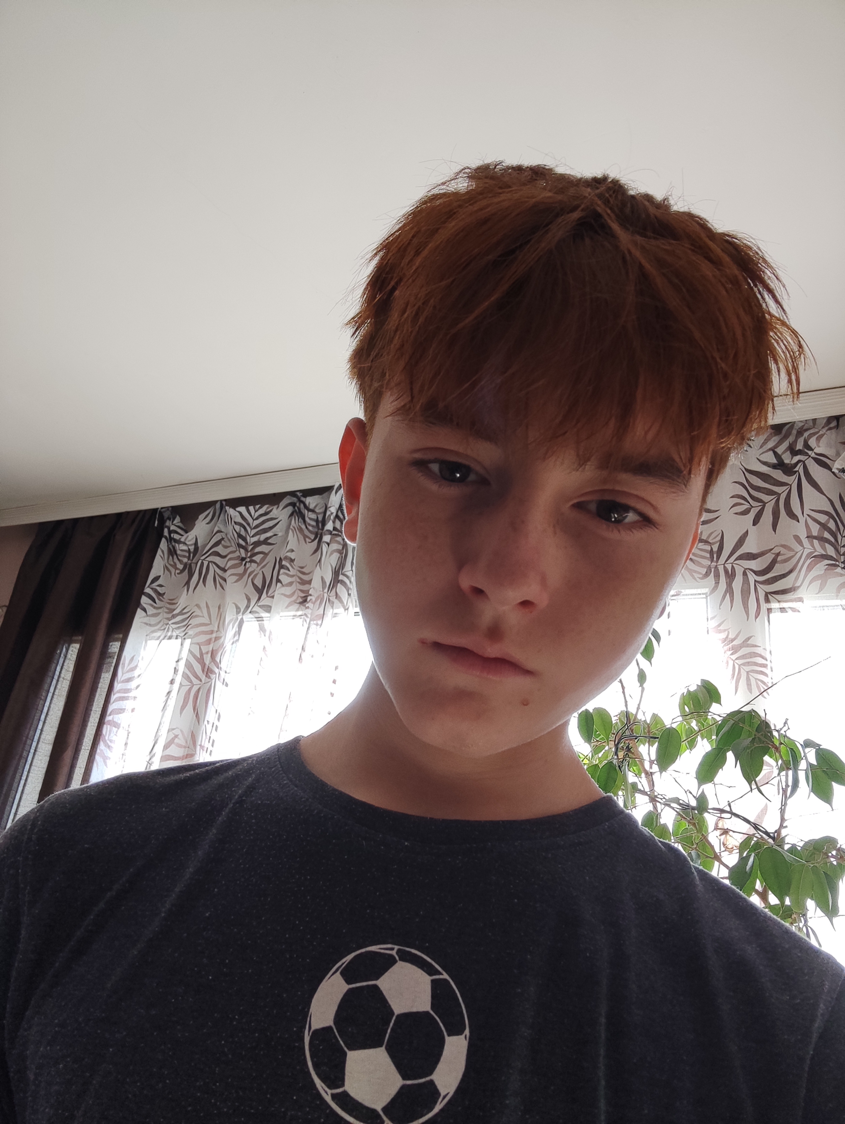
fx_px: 650
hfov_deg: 66.0
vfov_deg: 81.7
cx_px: 422
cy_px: 562
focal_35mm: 20
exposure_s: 1/210
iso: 50
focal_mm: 3.49
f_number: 2.45
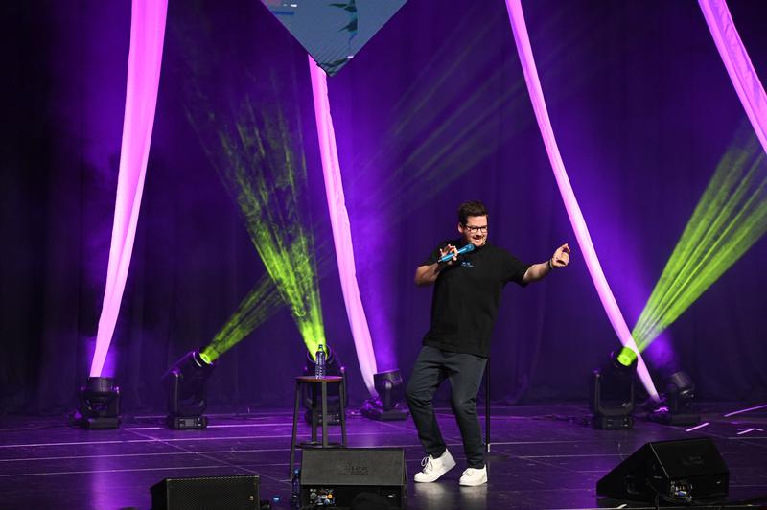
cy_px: 255
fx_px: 2980
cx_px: 384
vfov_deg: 9.8
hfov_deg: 14.7
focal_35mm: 140
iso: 2800
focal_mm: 140
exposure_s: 1/400
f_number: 2.8
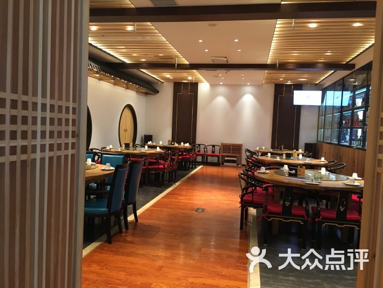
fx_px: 321
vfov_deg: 48.2
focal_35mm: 29
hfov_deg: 61.7
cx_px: 192
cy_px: 144
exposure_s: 1/33
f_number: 2.2
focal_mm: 4.15
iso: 200
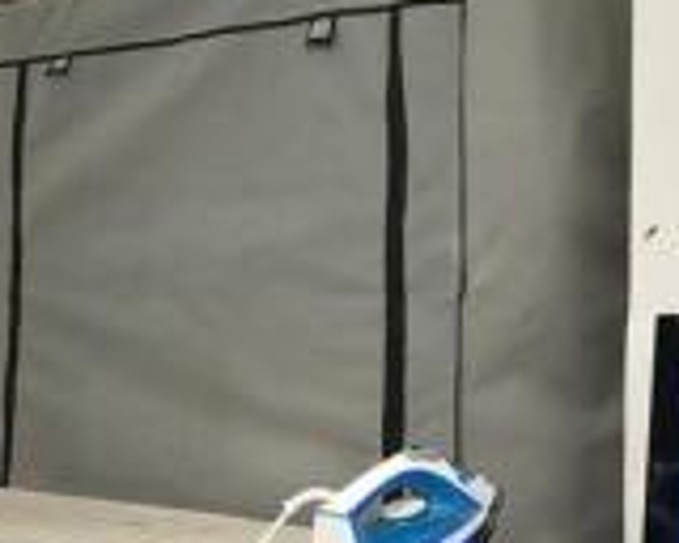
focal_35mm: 90
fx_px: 1809
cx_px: -301
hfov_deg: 19.0
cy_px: 316
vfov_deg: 17.1
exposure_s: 1
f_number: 8
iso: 250
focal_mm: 10
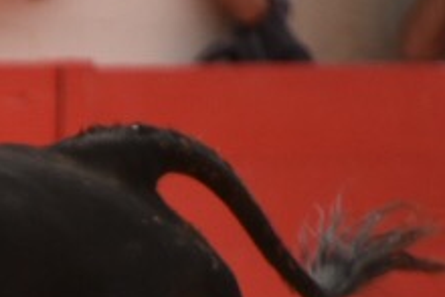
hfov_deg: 0.9
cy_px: 444
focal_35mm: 2206
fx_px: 27286
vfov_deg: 0.6
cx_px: -1019
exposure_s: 1/1600
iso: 450
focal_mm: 300
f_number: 5.6
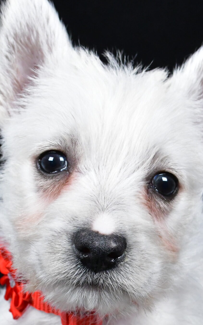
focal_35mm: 81
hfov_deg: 16.1
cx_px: 117
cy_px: 279
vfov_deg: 24.9
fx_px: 717
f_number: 9
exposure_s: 1/800
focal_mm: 28
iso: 6400
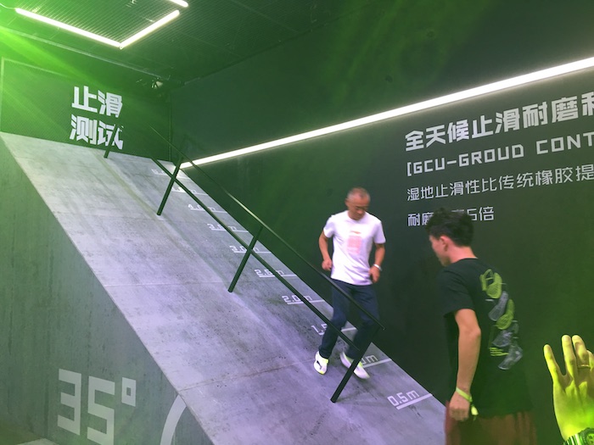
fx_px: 498
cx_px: 297
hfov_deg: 61.7
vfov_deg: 48.2
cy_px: 222
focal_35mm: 29
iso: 40
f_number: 2.2
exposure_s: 1/17
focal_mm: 4.15
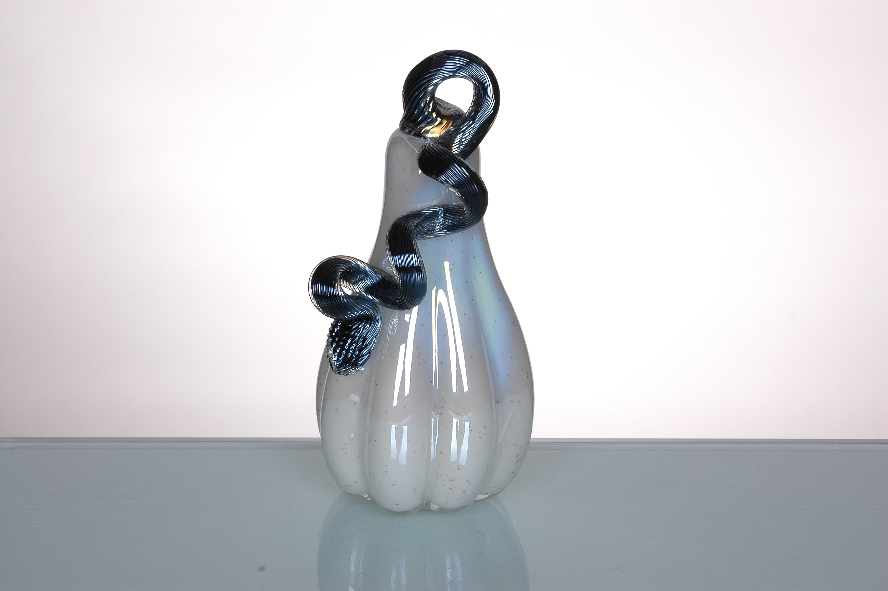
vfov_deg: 15.2
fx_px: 2218
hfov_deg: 22.6
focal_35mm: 90
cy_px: 296
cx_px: 444
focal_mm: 60
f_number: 18
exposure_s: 1/100
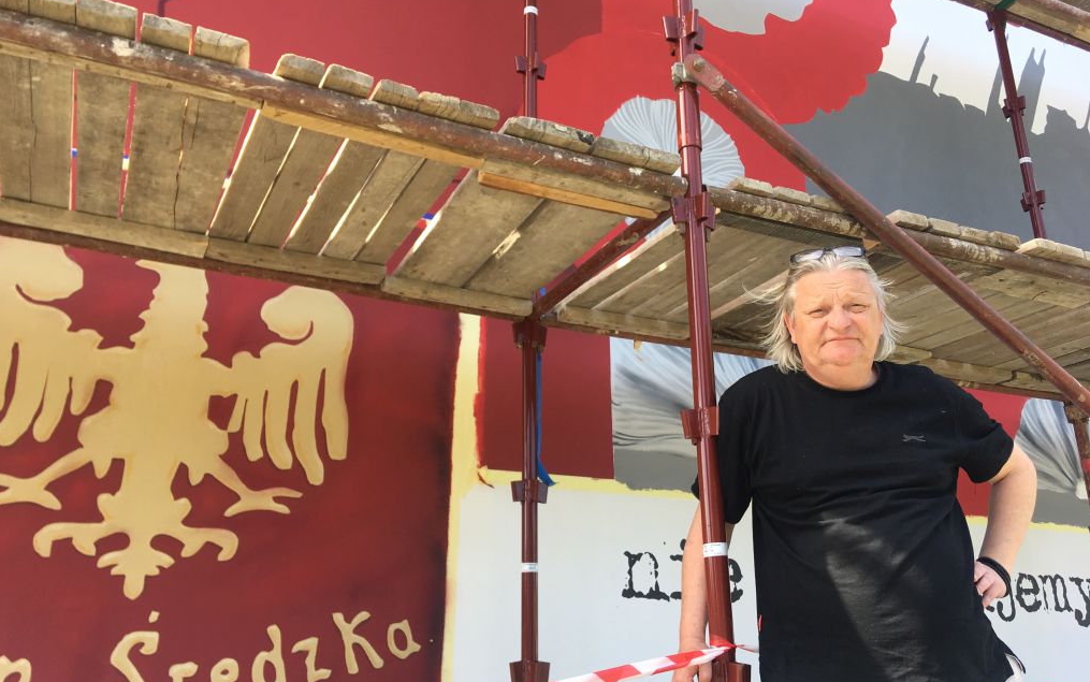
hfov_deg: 61.2
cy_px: 314
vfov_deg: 40.6
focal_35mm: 31
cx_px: 548
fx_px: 921
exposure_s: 1/208
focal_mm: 4.15
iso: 25
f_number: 2.2
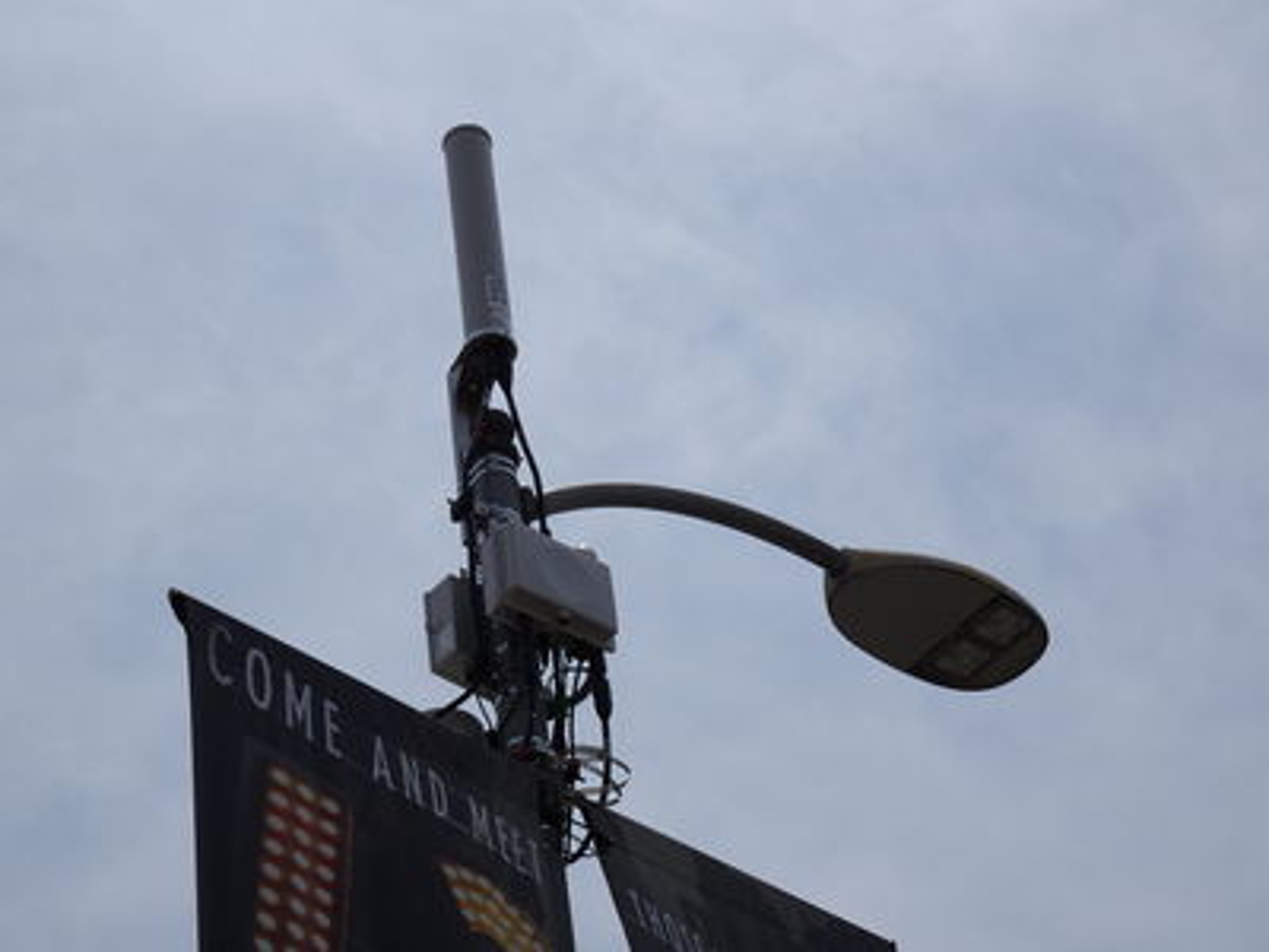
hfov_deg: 18.7
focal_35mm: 105
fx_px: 3849
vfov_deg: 14.1
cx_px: 634
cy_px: 476
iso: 80
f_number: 5
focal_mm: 17.97
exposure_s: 1/1250
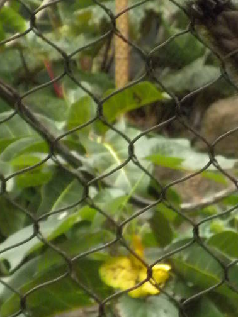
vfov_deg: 12.0
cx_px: 361
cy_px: 87
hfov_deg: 8.8
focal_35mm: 165
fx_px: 1513
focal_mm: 9.1
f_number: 4.3
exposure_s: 1/49.6
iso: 400
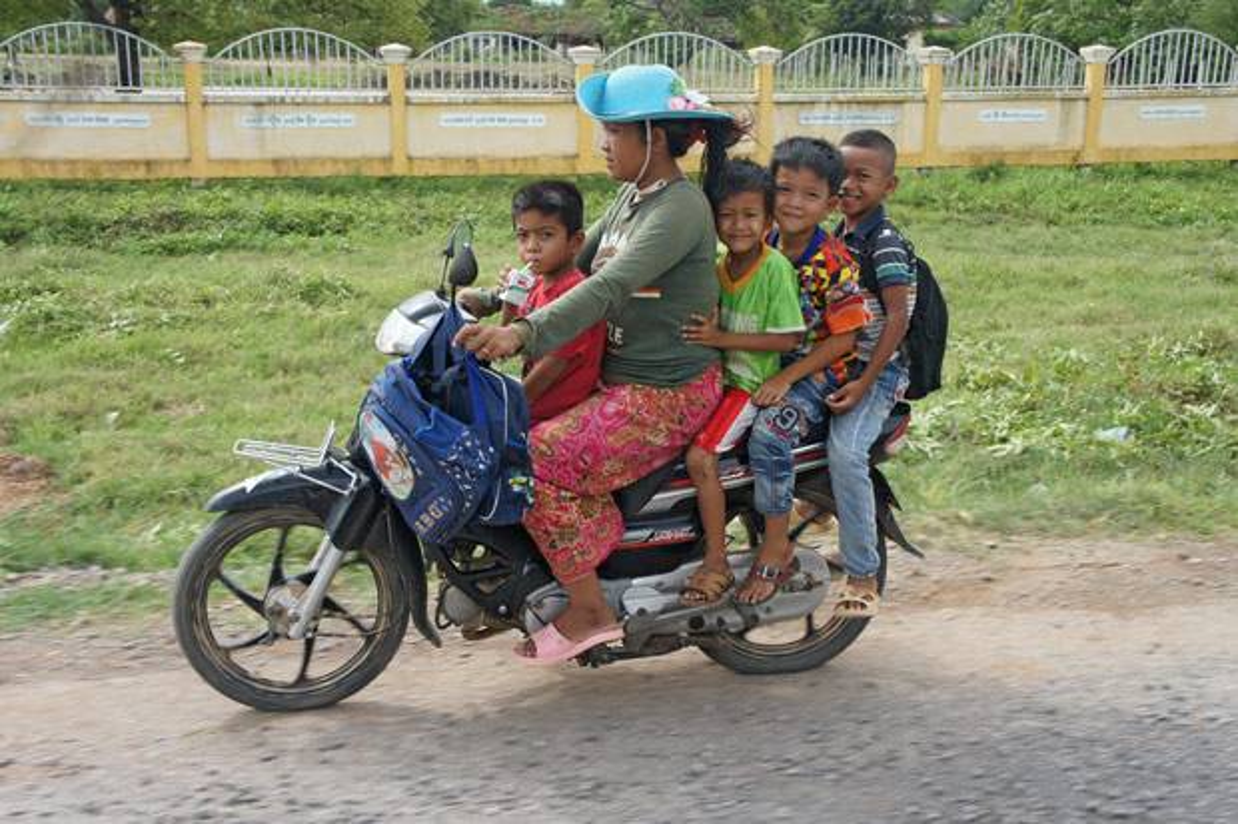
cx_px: 619
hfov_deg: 47.9
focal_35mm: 40
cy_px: 412
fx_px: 1392
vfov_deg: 33.0
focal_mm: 27
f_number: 8
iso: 250
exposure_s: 1/250
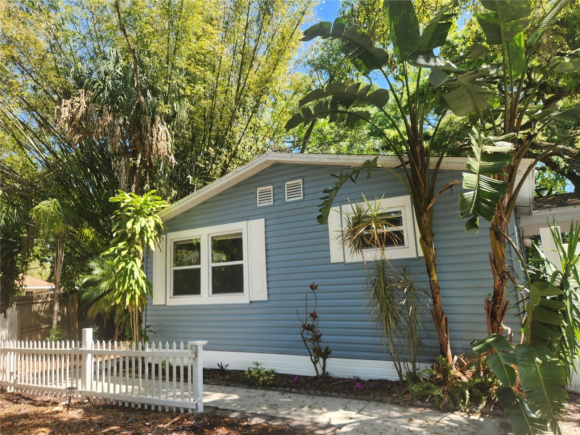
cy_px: 218
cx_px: 290
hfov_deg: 73.9
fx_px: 385
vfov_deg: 58.9
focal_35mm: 23
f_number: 1.8
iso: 20
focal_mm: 5.4
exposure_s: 1/305
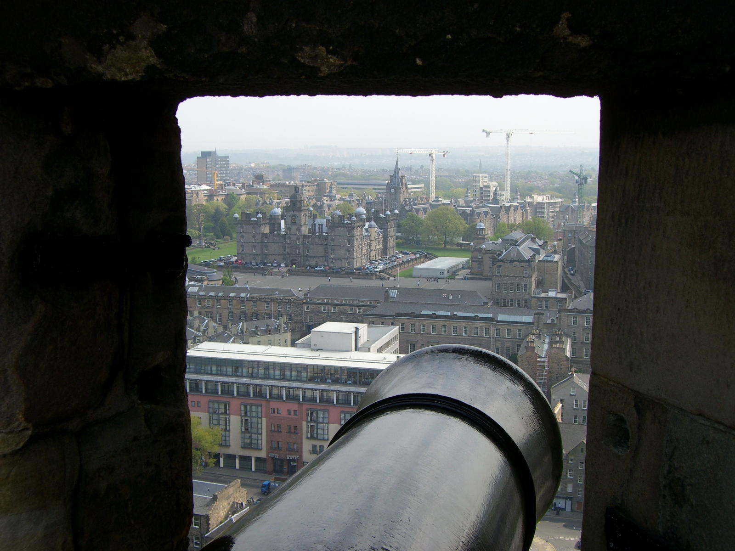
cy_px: 276
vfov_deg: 30.9
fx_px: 998
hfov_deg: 40.4
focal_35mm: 47
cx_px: 368
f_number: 4.8
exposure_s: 1/250
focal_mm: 7.6
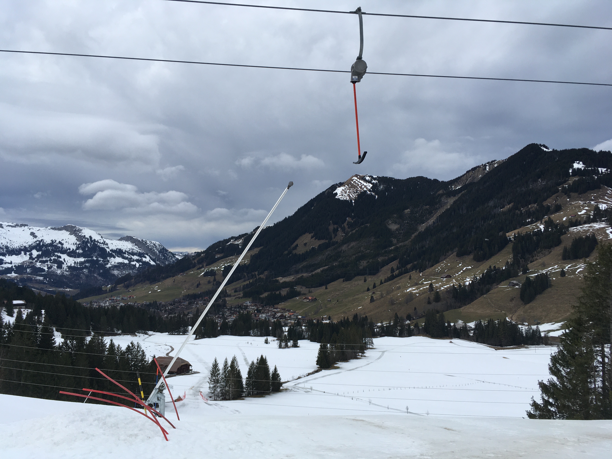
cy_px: 230
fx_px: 513
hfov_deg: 61.7
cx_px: 306
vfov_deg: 48.2
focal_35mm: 29
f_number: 2.2
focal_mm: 4.15
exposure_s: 1/509
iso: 25
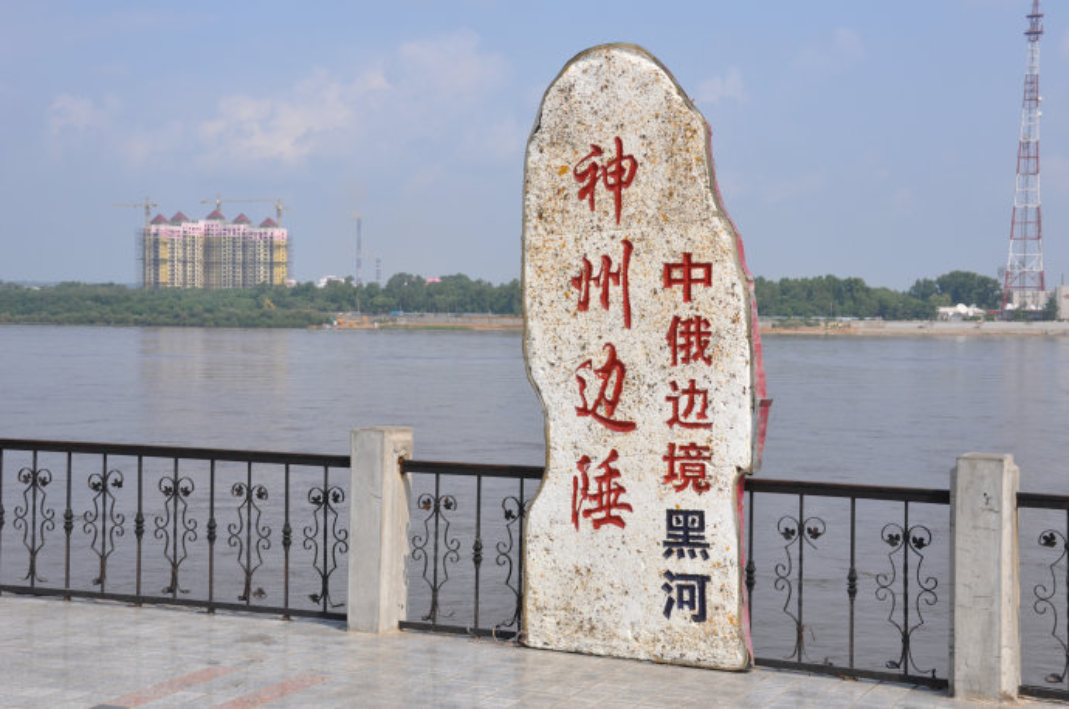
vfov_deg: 23.7
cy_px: 354
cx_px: 534
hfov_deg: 35.1
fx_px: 1690
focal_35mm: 57
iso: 200
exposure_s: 1/200
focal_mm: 38
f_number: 14
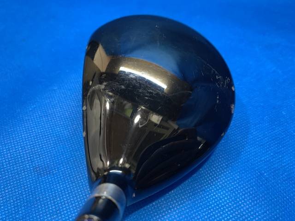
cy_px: 110
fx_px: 222
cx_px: 148
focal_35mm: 26
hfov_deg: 67.3
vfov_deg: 53.1
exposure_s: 1/60
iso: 200
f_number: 1.8
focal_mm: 4.25
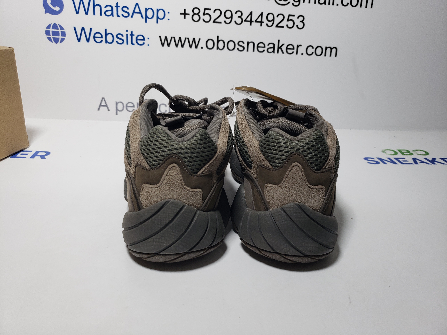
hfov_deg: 67.3
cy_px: 168
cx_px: 224
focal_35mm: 26
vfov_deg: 53.1
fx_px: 336
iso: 50
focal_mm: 4.3
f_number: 1.5
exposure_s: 1/388
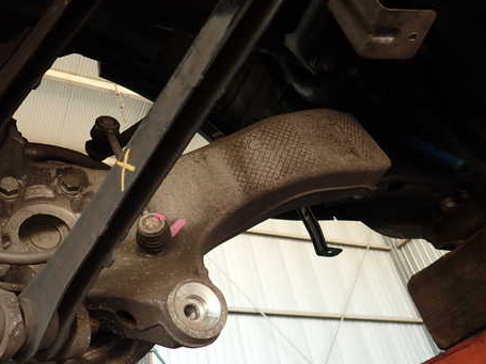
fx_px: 463
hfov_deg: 54.7
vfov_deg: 42.9
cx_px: 179
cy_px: 202
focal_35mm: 33
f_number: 2
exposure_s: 1/60
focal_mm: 4.5
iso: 100
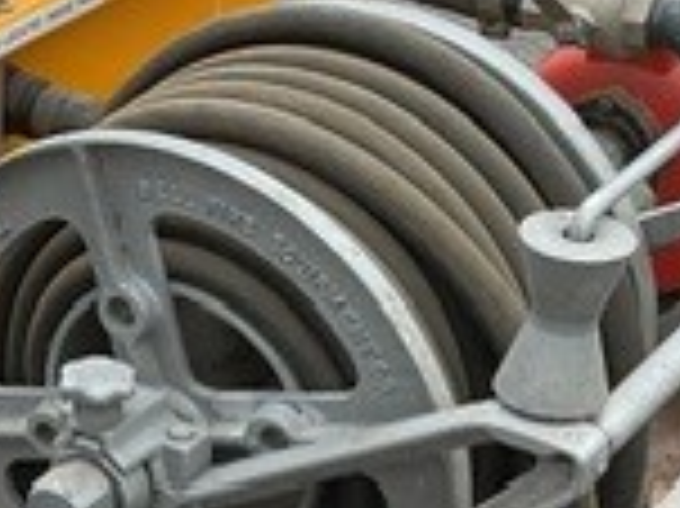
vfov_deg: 12.0
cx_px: -176
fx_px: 2414
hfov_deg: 15.4
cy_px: 306
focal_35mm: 123
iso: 16
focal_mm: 3
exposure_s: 1/446
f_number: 1.8
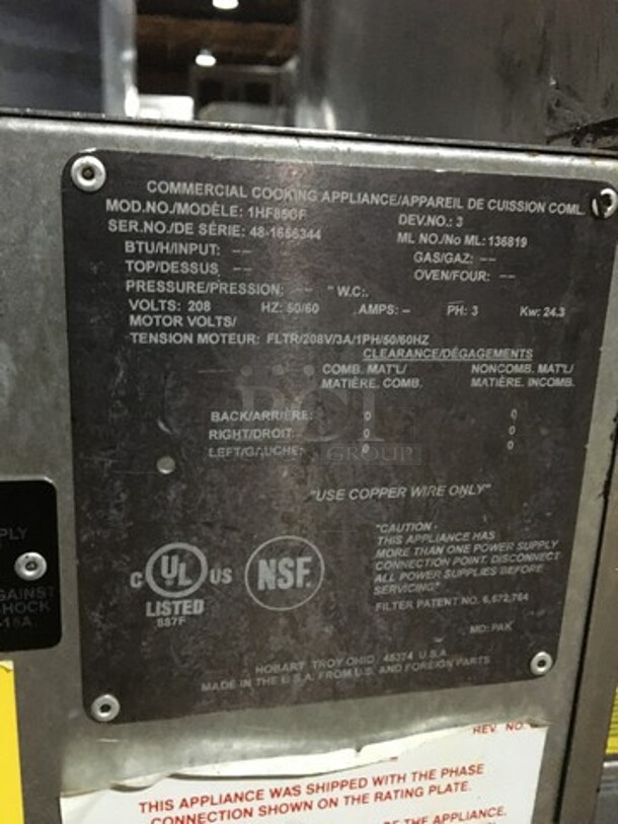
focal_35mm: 29
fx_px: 690
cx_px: 309
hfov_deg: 48.2
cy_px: 412
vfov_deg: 61.7
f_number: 2.2
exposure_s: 1/15
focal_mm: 4.15
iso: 320
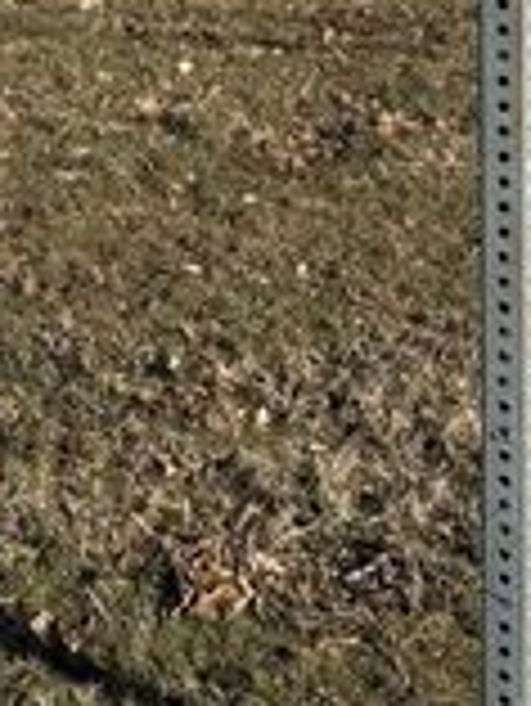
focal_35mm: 102
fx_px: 2083
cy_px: -223
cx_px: -292
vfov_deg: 17.9
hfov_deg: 13.6
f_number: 1.78
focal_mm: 6.76
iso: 80
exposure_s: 1/4950
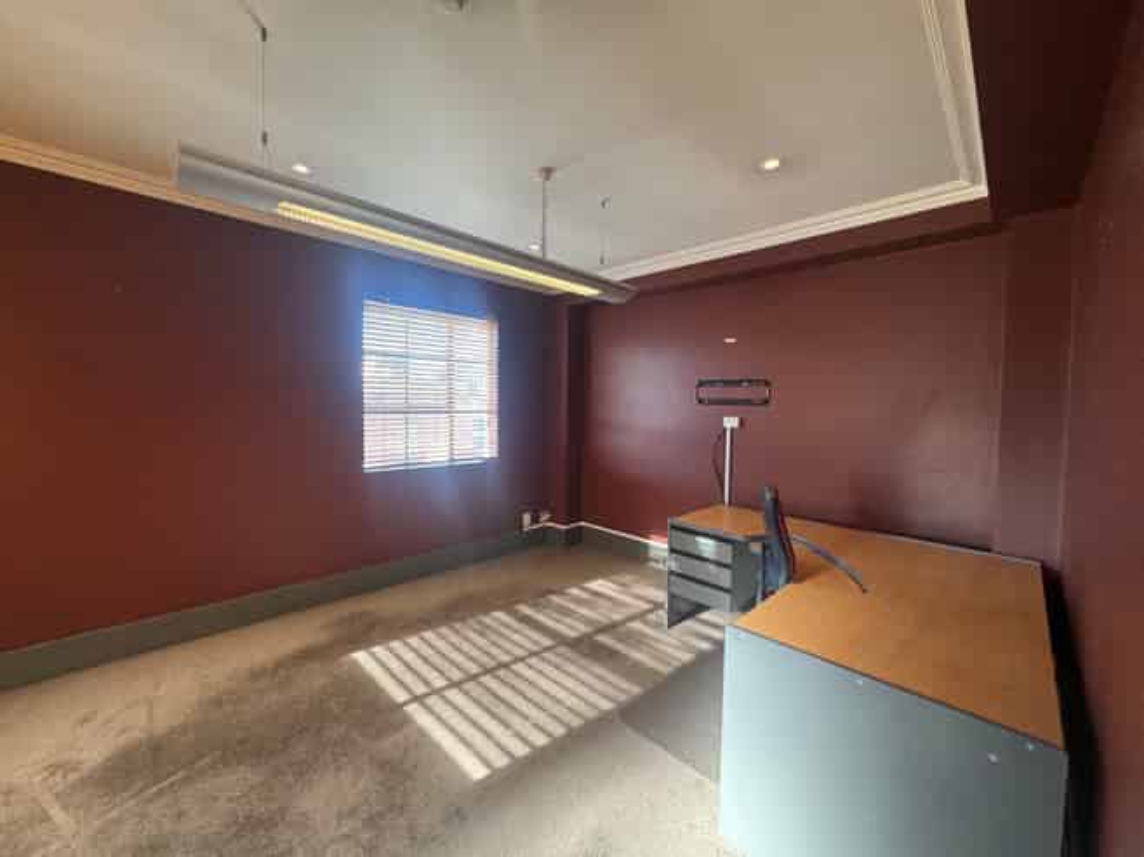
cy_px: 428
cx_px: 572
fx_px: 463
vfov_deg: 85.6
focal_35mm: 14
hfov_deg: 102.1
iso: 160
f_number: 2.2
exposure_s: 1/50
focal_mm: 2.22
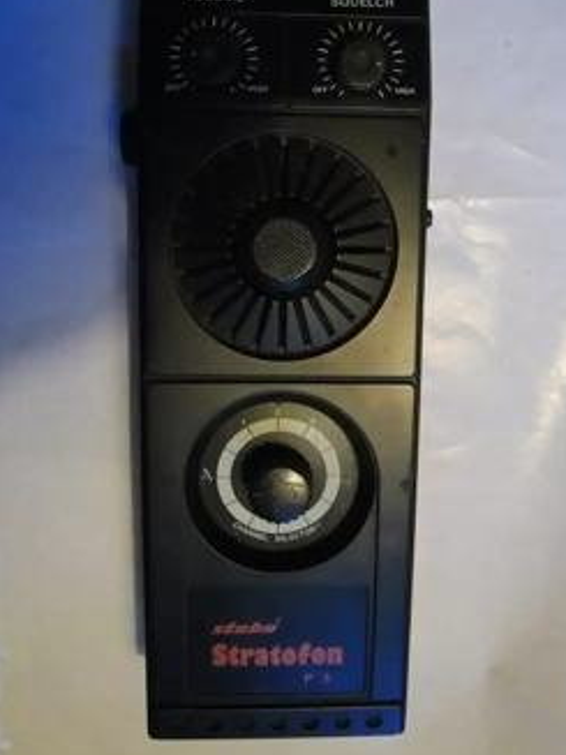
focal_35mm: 33
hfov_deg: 42.9
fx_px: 720
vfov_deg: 55.1
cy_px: 321
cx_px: 305
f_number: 3.5
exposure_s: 1/20
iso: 200
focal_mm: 4.9
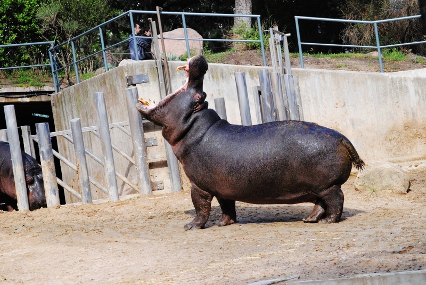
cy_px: 142
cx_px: 213
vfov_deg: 8.3
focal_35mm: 165
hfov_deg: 12.4
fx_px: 1954
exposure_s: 1/2000
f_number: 8
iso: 1600
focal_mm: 110
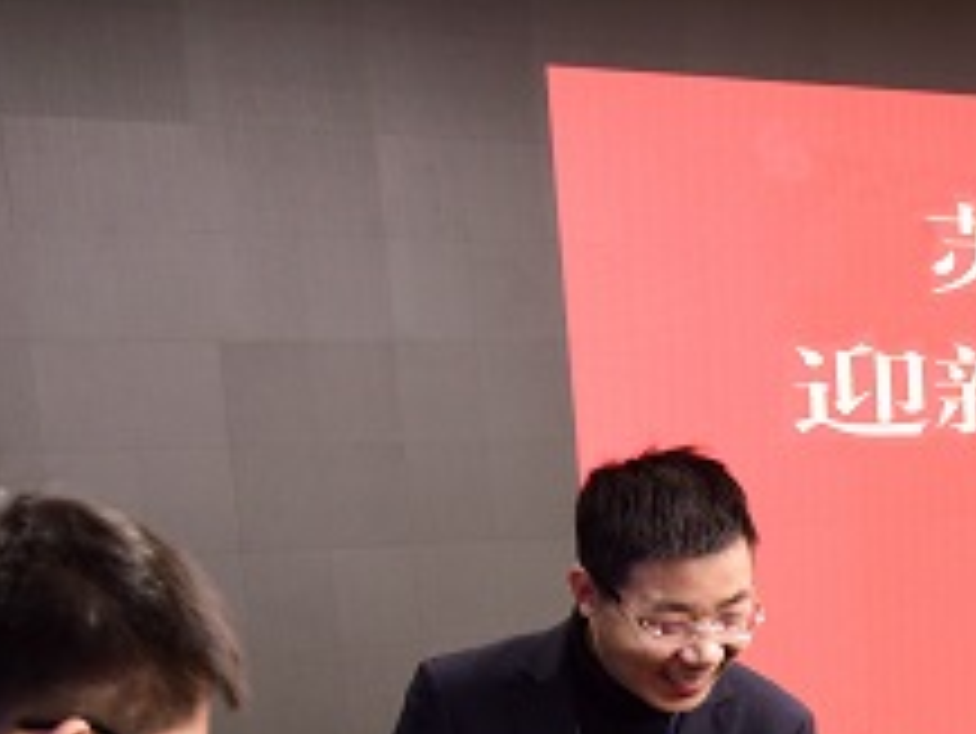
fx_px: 2624
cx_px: 1115
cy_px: 1042
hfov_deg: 20.0
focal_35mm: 93
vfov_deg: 14.9
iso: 2000
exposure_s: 1/100
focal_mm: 30
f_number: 5
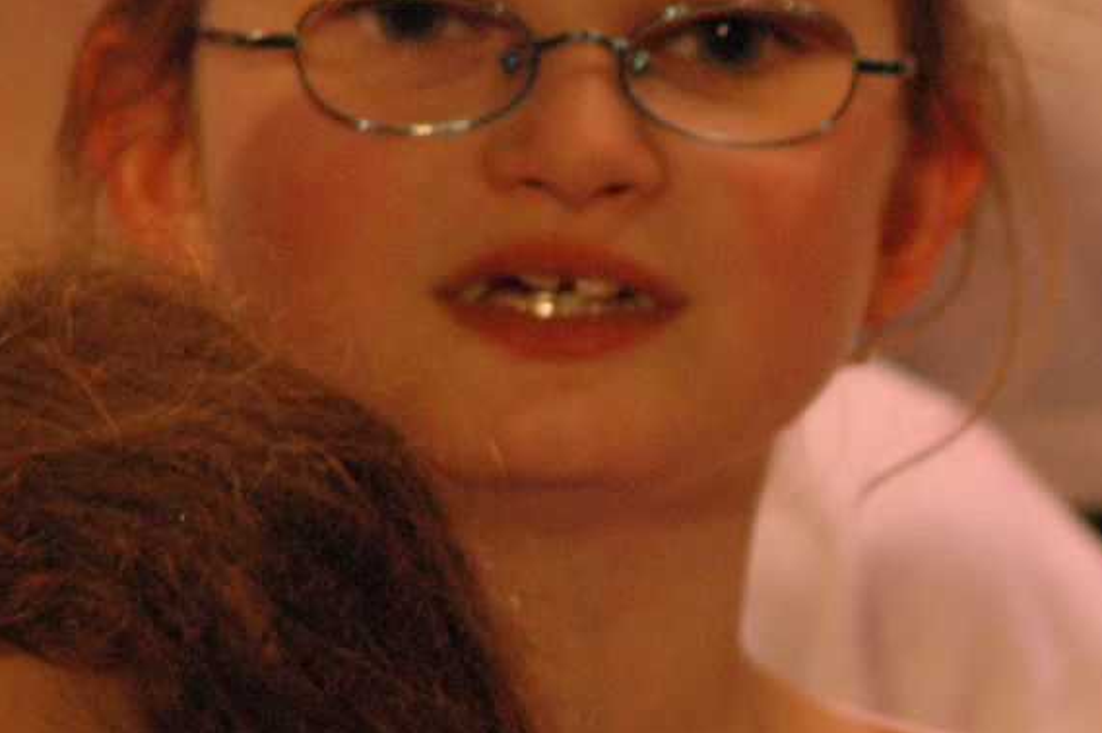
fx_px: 36435
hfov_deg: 1.7
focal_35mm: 1191
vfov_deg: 1.2
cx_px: 1100
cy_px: 376
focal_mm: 300
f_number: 5.6
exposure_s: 1/30
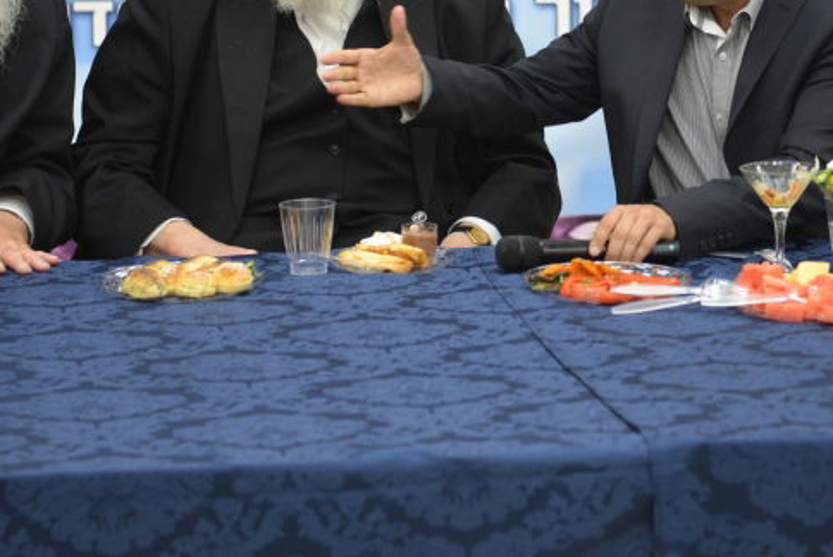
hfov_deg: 13.8
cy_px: 17
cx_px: 504
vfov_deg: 9.2
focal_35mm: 148
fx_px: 3429
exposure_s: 1/200
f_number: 3.5
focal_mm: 70
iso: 800
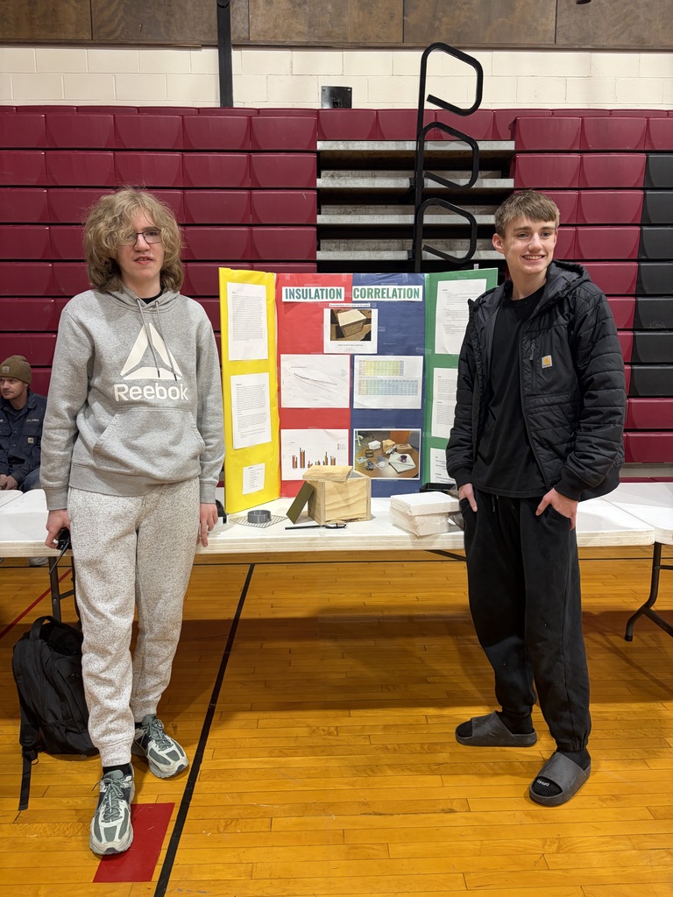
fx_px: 674
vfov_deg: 67.3
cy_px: 448
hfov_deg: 53.1
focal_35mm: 26
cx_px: 336
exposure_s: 1/60
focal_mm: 5.96
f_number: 1.6
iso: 100
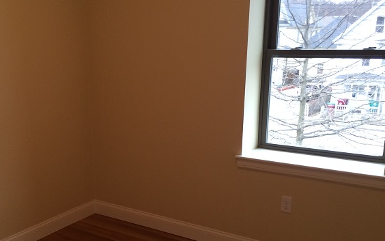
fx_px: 483
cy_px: 176
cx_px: 134
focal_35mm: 46
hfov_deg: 43.0
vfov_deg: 27.7
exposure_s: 1/30
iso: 100
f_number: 2.2
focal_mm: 4.12
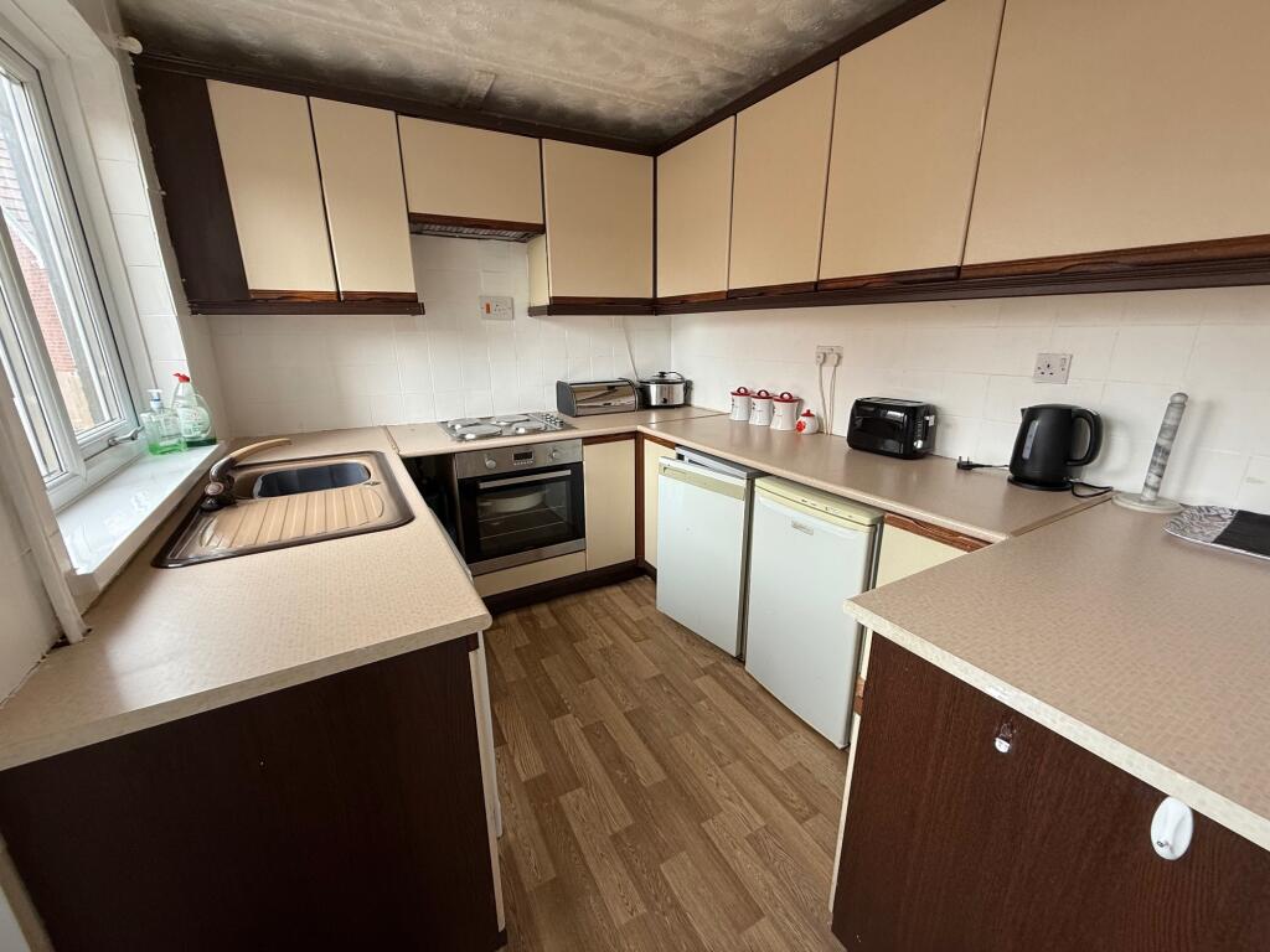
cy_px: 476
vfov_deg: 85.7
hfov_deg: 102.1
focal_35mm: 14
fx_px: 514
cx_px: 635
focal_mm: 2.22
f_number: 2.2
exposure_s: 1/99
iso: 100
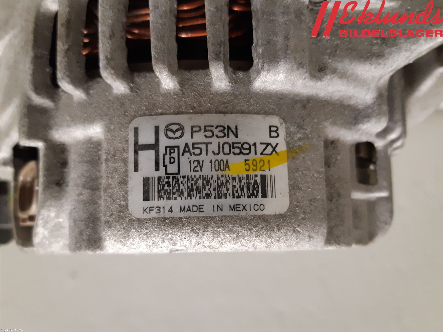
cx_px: 222
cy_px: 166
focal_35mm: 26
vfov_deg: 53.1
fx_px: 333
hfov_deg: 67.3
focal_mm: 3.93
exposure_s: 1/25
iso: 200
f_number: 1.7
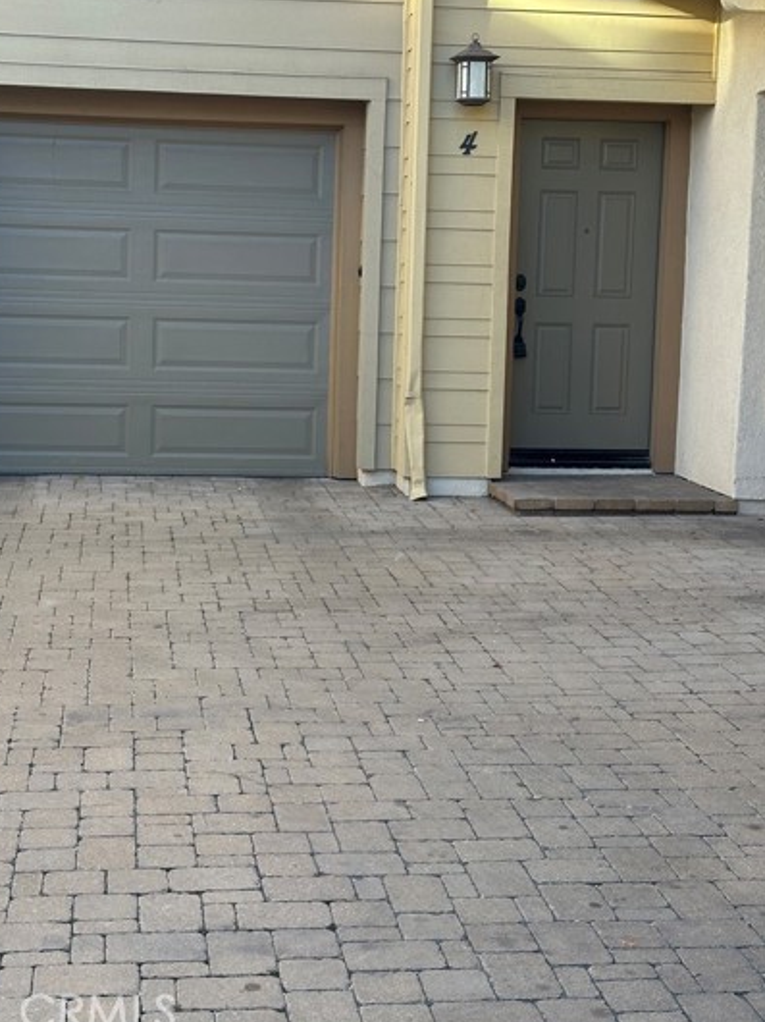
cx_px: 310
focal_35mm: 58
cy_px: 422
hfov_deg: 25.2
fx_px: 1710
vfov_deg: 33.2
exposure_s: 1/337
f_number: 1.78
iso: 64
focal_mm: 6.86
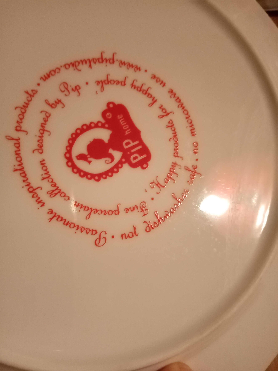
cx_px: 139
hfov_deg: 53.1
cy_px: 186
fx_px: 278
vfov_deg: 67.3
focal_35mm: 26
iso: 782
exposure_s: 1/20
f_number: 1.8
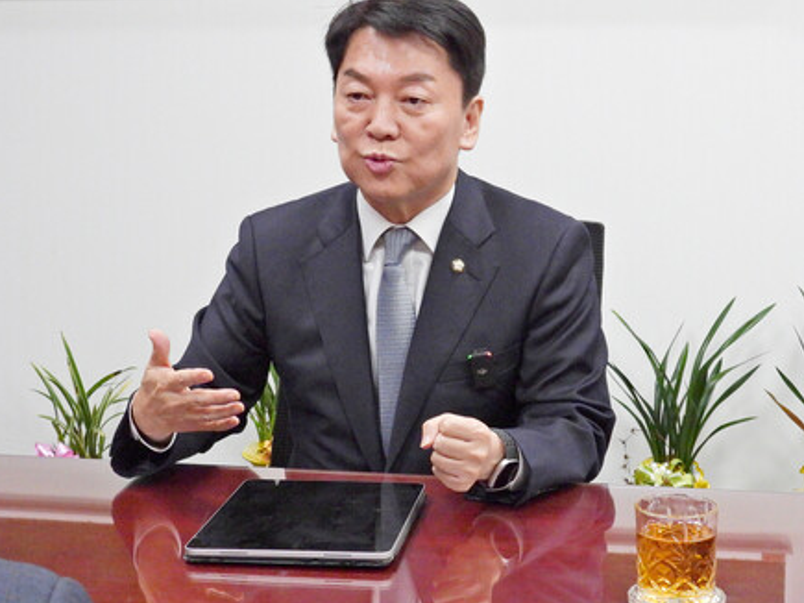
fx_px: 1602
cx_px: 412
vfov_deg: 21.3
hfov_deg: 28.2
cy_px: 268
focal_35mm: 69
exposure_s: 1/125
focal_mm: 8.9
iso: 1100
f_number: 3.5
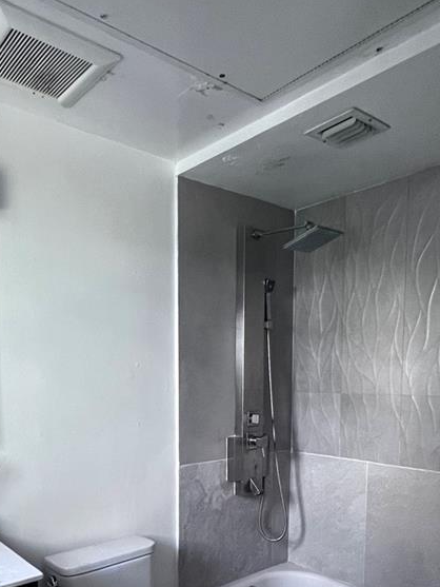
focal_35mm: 28
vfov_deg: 60.9
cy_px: 419
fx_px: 474
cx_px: 189
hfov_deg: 49.6
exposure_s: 1/60
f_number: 1.8
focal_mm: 1.57
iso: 400
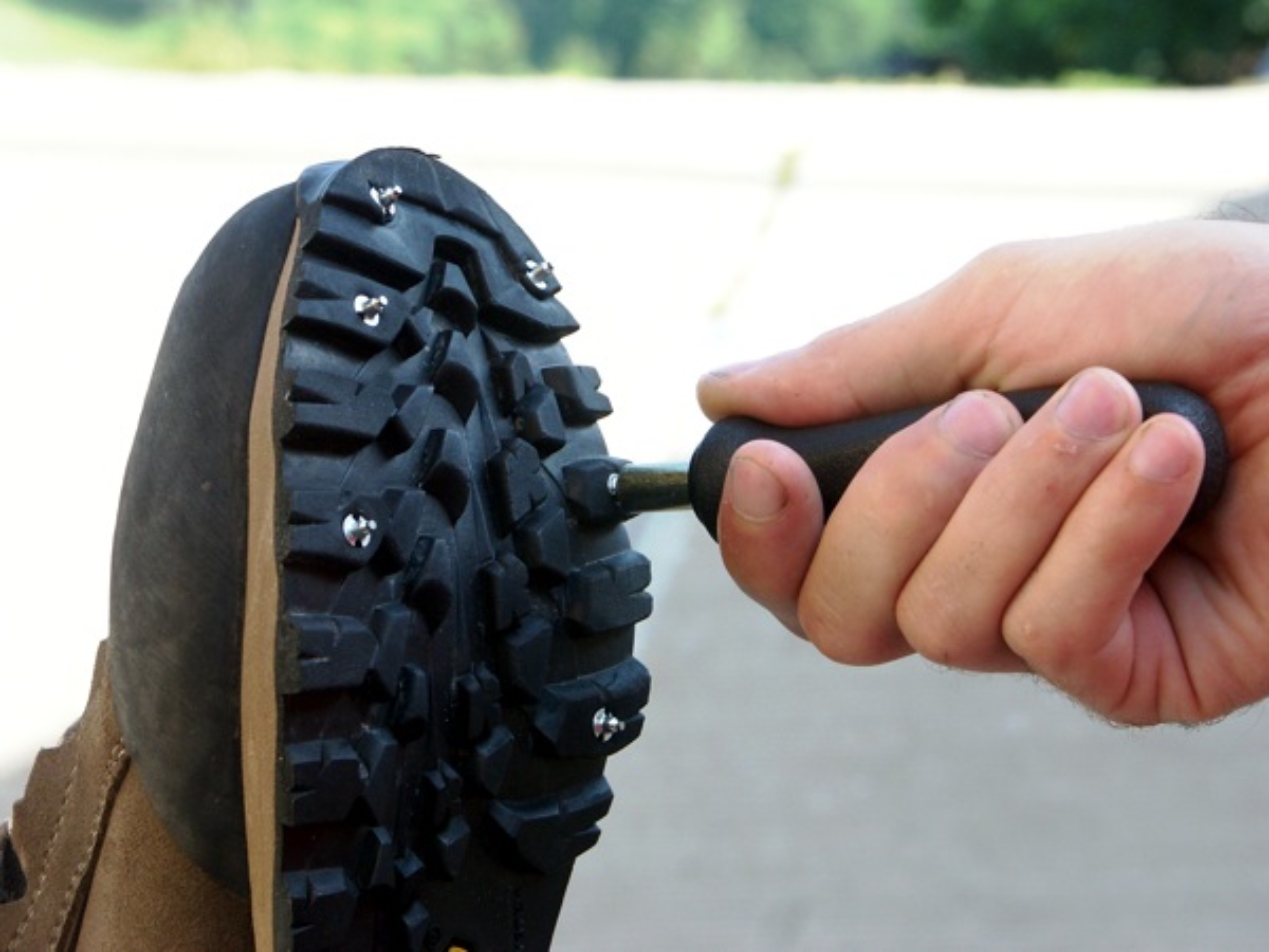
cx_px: 634
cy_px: 476
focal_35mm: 125
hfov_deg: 15.8
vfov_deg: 11.9
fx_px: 4582
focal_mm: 31.77
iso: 100
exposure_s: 1/200
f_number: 4.5
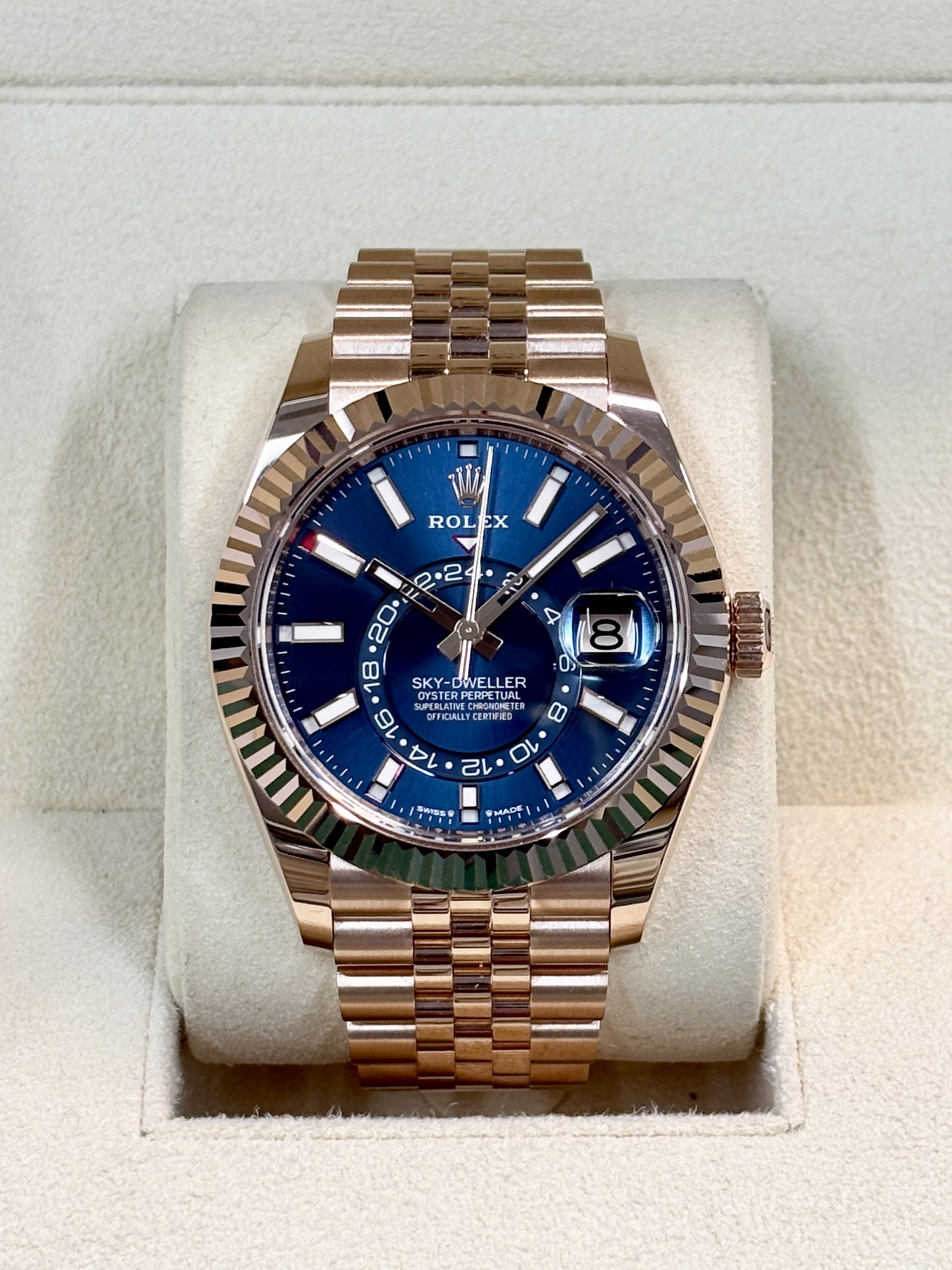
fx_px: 1907
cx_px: 476
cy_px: 635
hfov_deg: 28.0
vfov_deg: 36.8
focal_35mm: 52
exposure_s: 1/120
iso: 25
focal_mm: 5.96
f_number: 1.6
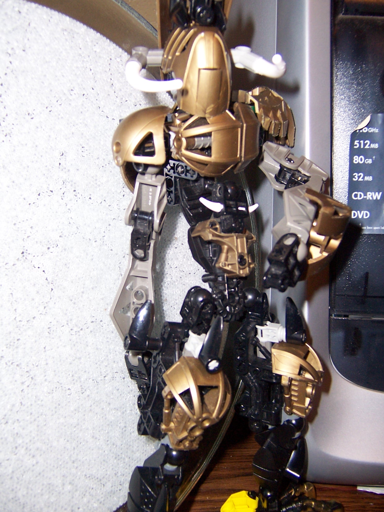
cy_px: 256
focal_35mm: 33
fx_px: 488
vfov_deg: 55.4
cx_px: 192
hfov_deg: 42.9
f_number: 2.8
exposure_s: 1/60
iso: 140
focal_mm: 5.5
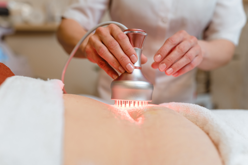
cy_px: 82
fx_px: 241
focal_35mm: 35
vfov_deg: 37.9
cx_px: 124
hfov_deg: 54.4
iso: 200
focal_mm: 35
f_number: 2.2
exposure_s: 1/100
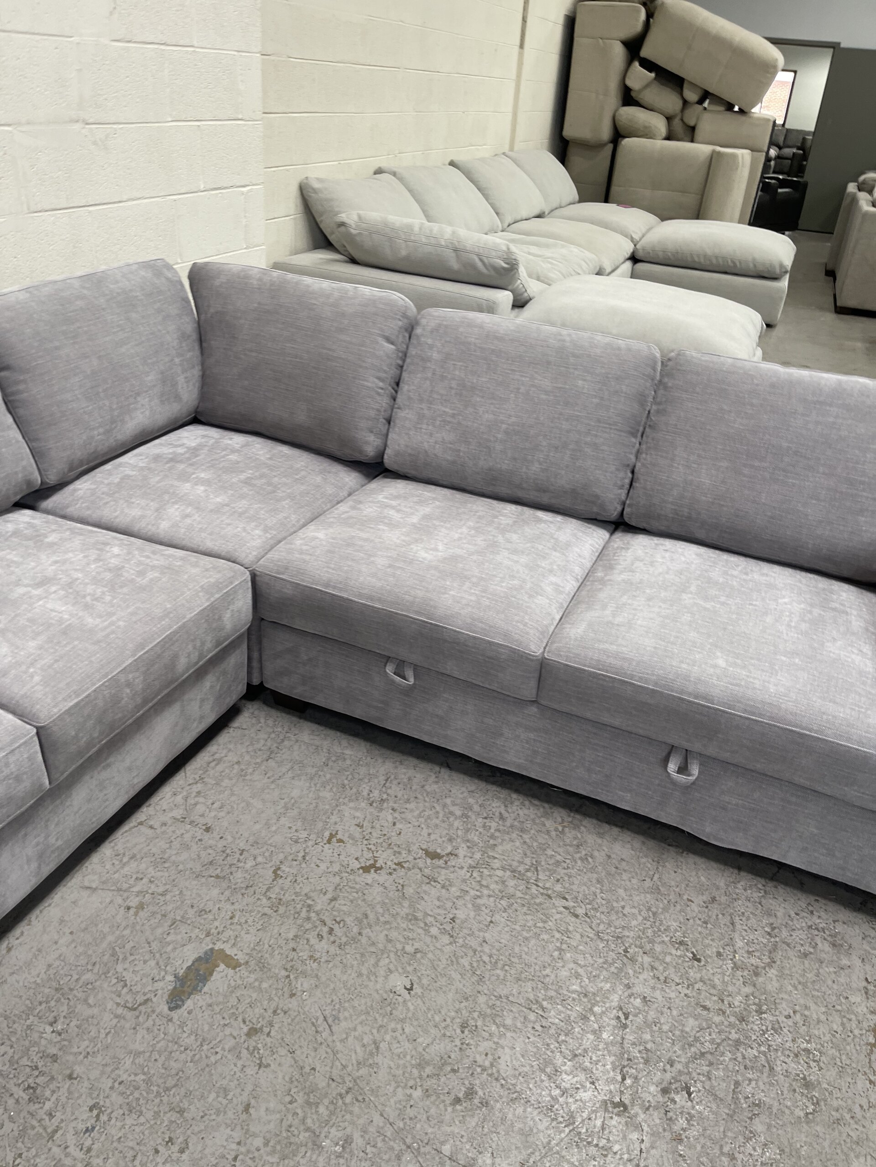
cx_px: 438
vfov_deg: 69.4
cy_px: 584
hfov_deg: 54.9
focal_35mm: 25
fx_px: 844
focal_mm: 5.1
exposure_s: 1/60
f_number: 1.6
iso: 80
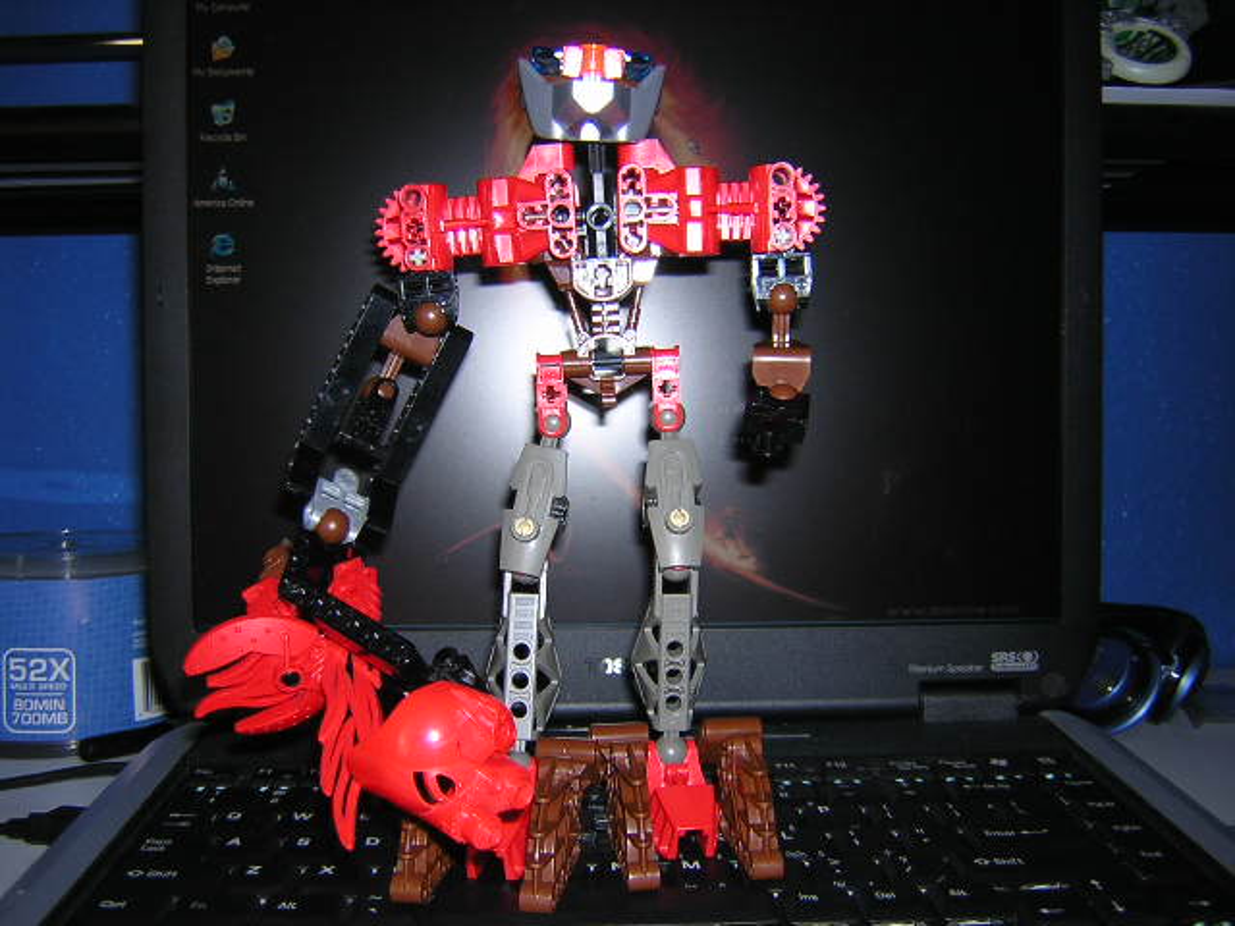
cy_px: 463
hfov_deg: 51.4
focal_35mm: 36
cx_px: 618
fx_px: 1284
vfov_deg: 39.7
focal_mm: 4.7
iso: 100
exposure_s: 1/60.1
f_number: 2.6
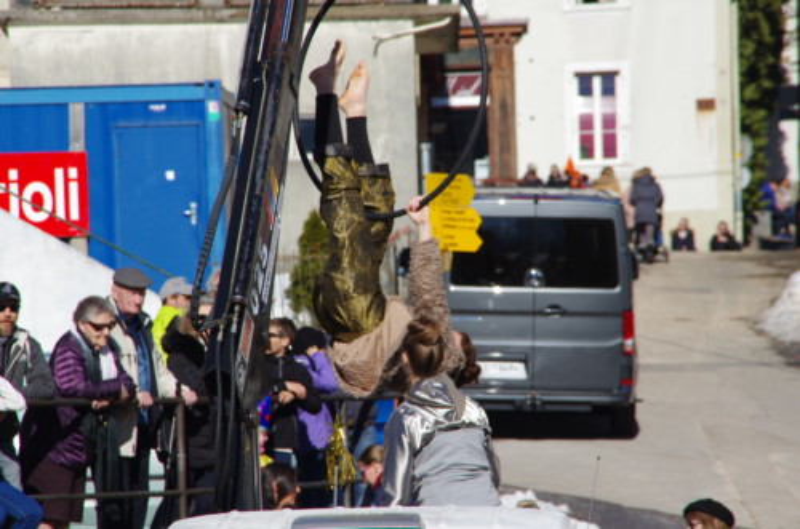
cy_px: 264
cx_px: 400
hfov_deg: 6.9
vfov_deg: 4.6
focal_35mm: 300
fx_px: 6652
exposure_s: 1/400
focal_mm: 200
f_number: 11
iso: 200
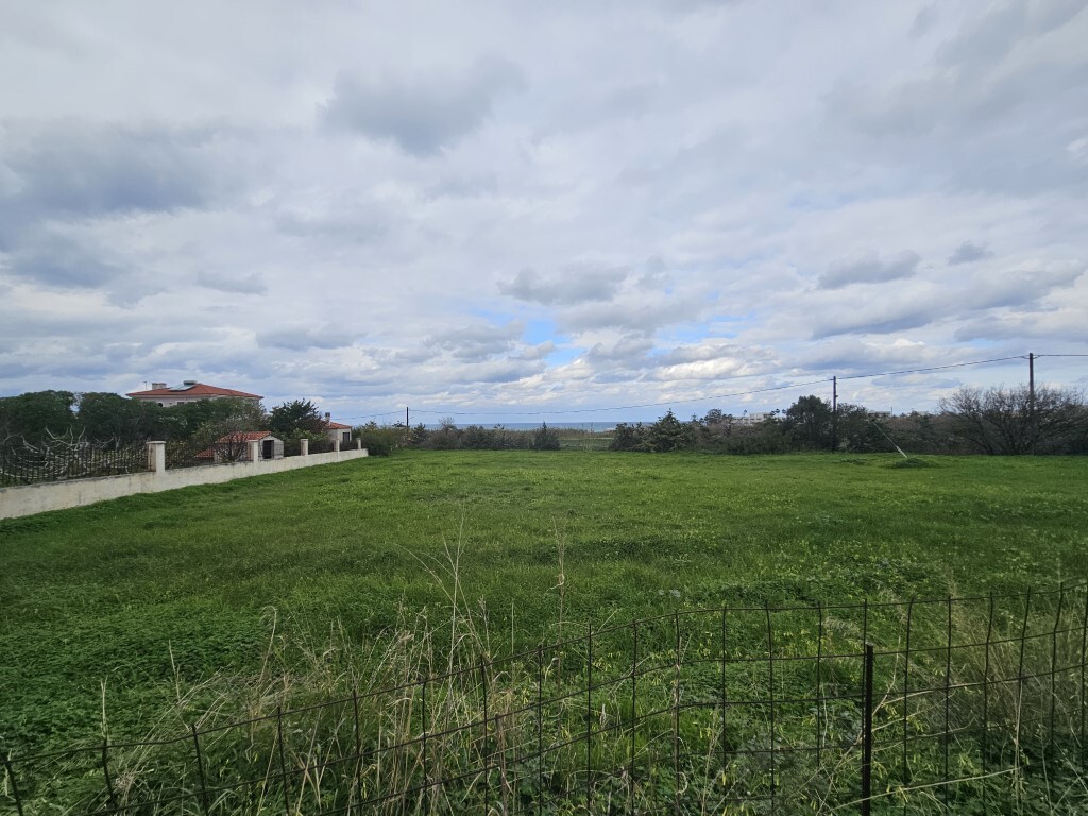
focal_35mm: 13
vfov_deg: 89.9
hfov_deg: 106.2
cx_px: 544
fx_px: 409
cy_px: 408
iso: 50
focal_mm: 2.2
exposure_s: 1/2283
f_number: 2.2
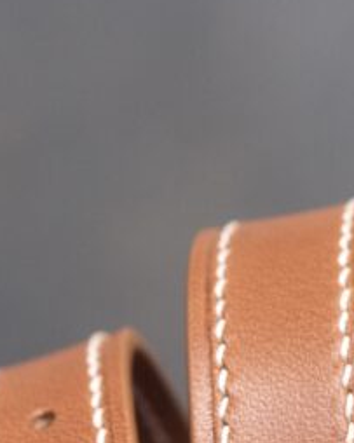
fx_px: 4246
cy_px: 658
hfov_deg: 4.8
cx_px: 197
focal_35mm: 324
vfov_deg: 5.9
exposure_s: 1/80
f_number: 5
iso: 800
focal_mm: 60
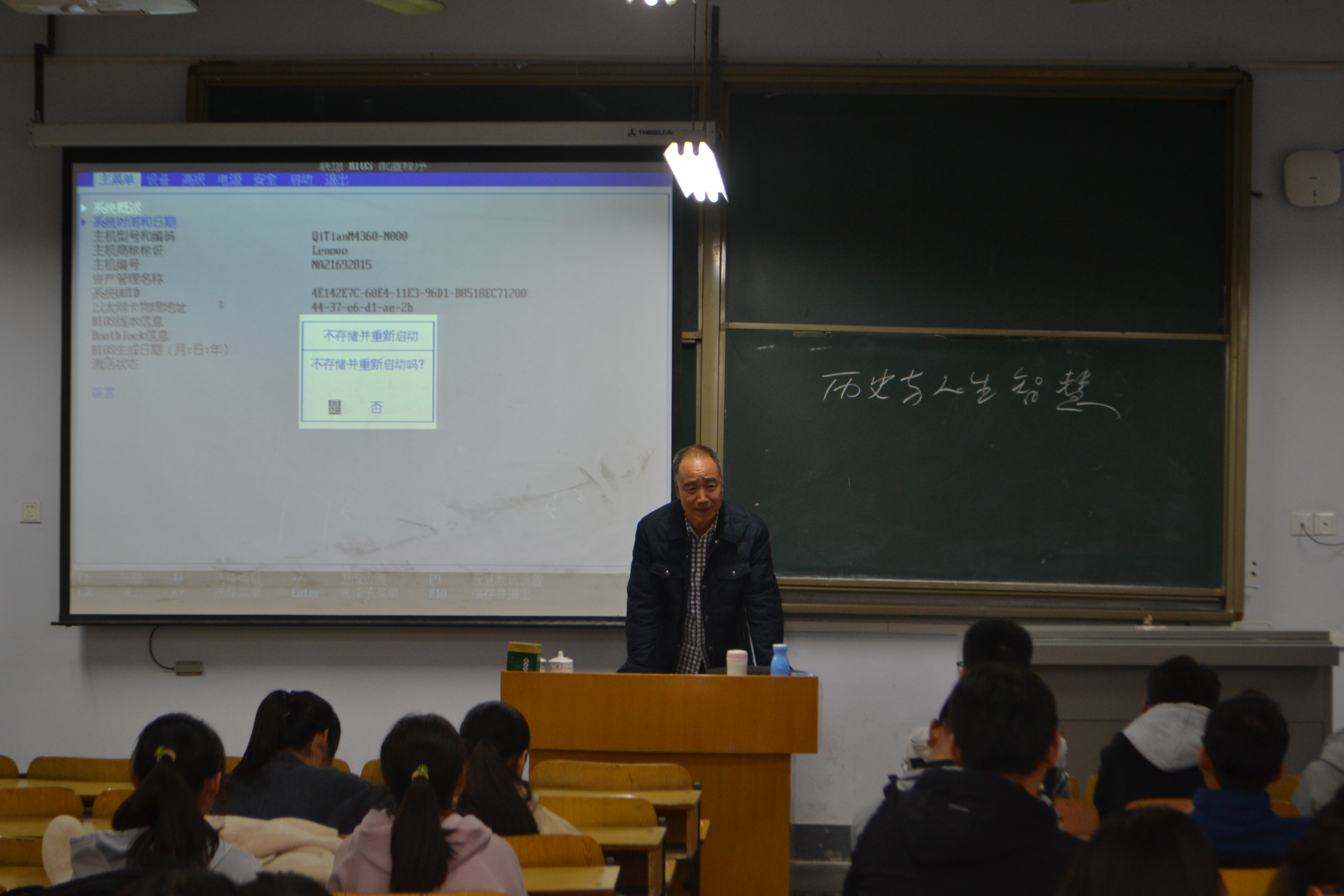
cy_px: 448
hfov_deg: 29.2
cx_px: 672
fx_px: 2576
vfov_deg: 19.7
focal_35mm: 69
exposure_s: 1/25
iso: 400
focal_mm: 46
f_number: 5.3
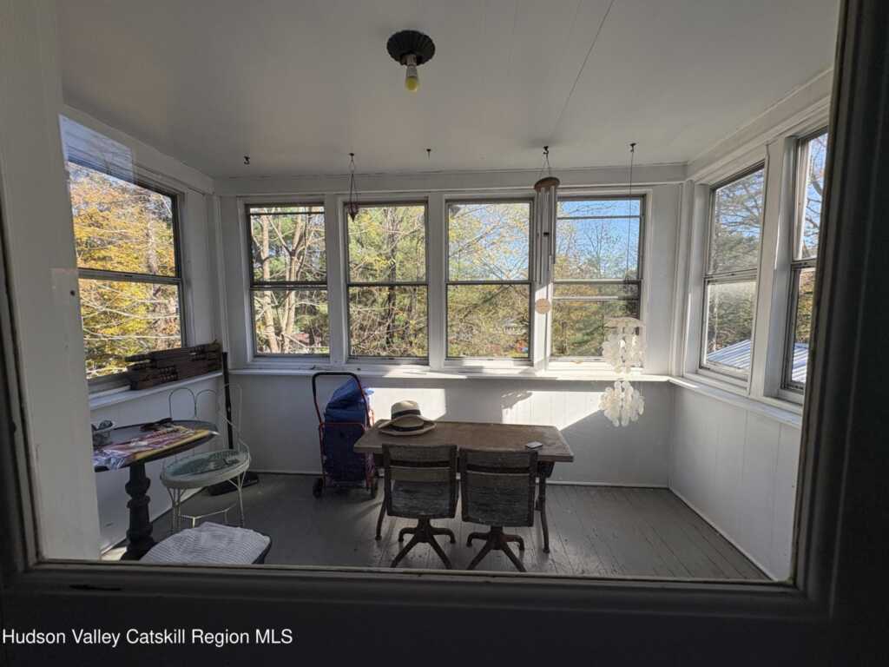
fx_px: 360
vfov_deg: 85.7
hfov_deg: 102.1
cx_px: 444
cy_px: 334
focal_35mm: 14
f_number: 2.2
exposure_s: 1/512
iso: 64
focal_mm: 2.22
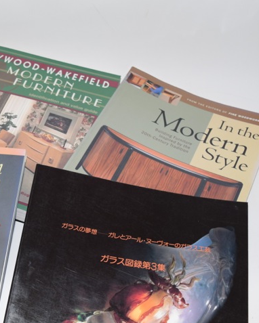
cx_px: 32
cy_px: 224
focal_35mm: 59
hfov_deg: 25.1
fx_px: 565
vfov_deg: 31.6
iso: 320
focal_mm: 20
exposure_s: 1/80
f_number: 4.5
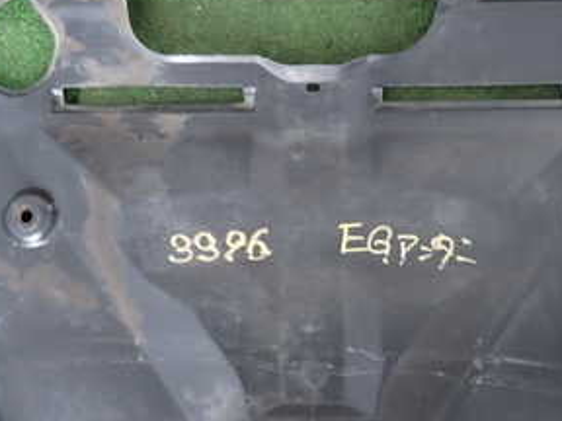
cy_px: 191
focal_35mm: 52
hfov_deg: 36.8
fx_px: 844
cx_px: 312
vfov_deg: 28.0
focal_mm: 4.5
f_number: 2
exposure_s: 1/50
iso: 200
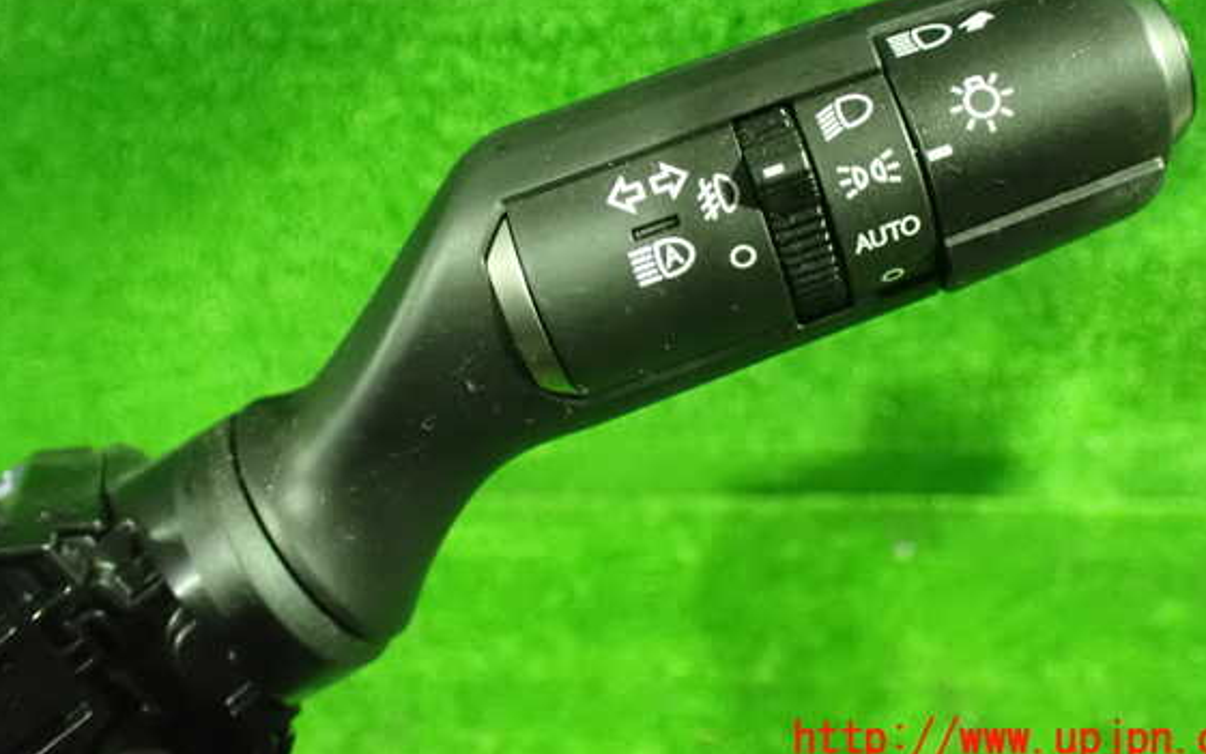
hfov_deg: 56.7
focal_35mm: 34
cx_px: 634
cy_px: 284
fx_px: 1118
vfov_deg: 37.1
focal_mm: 5.4
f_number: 2.3
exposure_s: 1/25
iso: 1600
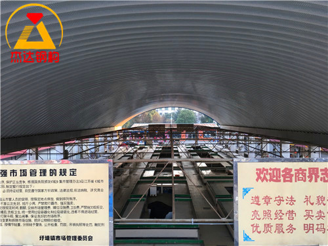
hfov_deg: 61.7
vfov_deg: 48.2
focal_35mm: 29
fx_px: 275
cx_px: 164
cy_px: 123
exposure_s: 1/33
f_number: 2.2
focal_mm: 4.15
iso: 25
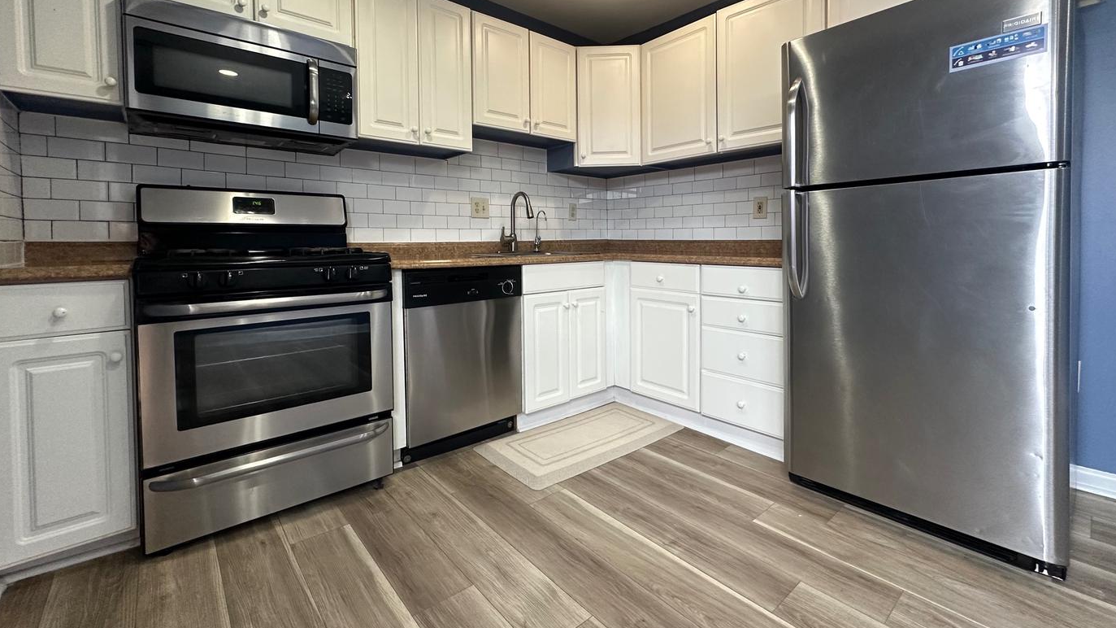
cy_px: 253
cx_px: 554
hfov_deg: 99.4
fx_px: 473
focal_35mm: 16
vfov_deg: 66.5
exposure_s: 1/120
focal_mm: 2.22
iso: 320
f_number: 2.2
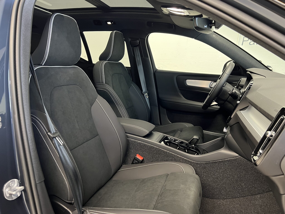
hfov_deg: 67.3
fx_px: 214
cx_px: 142
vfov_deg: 53.1
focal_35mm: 26
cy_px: 107
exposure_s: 1/33
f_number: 1.5
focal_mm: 5.7
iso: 400
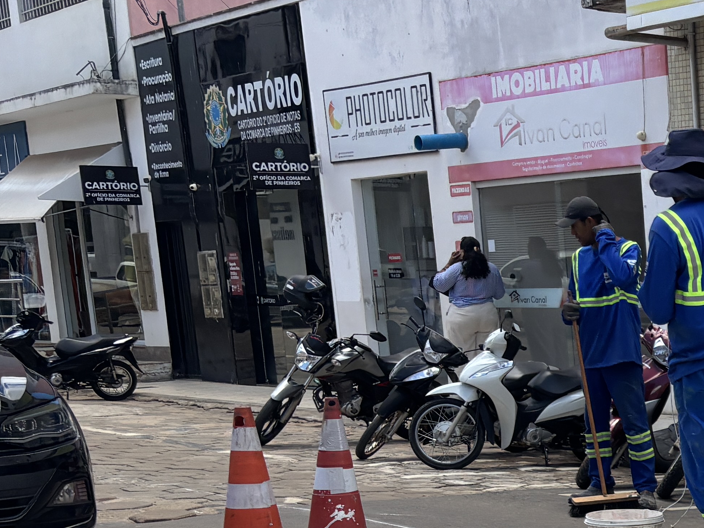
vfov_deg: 18.7
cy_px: 577
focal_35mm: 76
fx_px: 1546
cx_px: 978
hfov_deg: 22.3
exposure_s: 1/2342
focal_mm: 5.96
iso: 50
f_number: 1.6
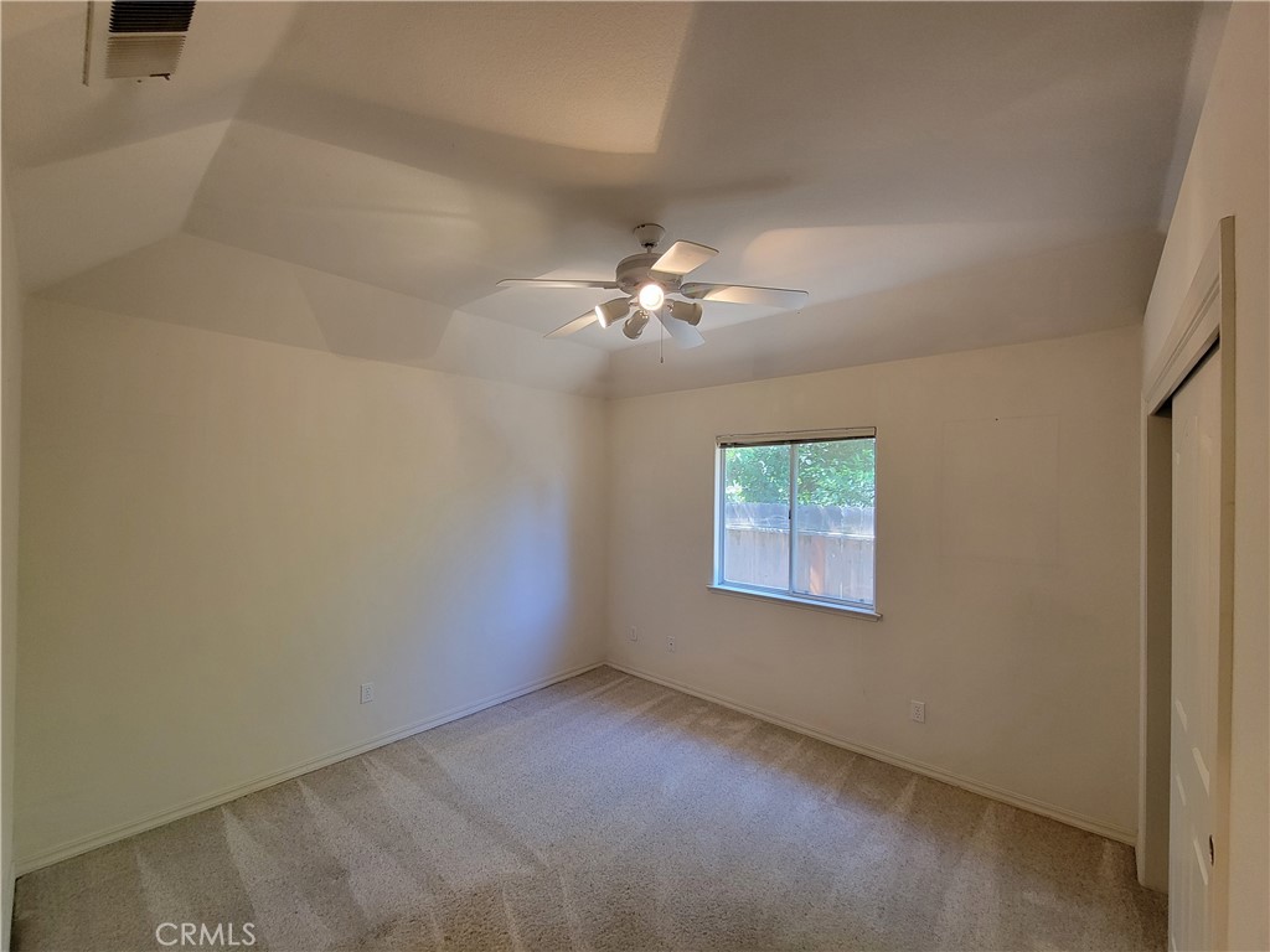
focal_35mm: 13
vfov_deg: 89.9
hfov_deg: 106.2
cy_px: 476
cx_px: 635
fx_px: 477
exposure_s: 1/60
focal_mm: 2.2
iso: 250
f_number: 2.2
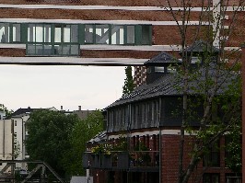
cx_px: 1
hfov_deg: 7.4
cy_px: 7
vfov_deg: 5.6
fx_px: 1874
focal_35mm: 265
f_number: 5.3
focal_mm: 29.5
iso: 50
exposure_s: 1/137
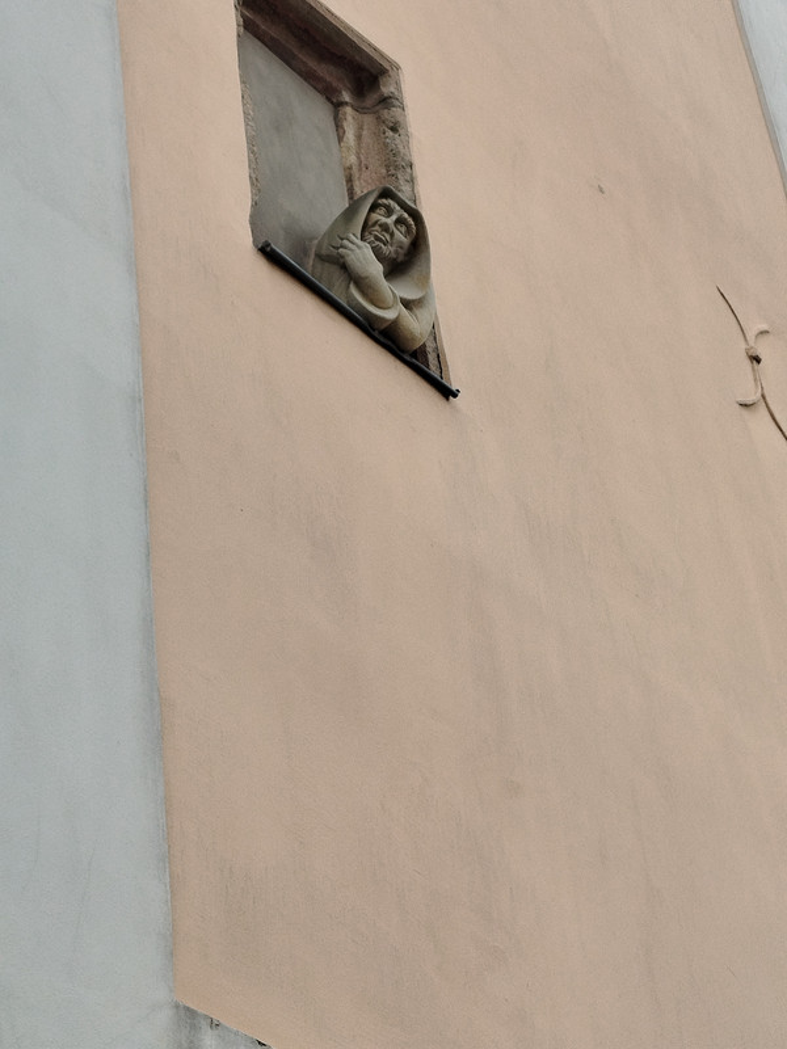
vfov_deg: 61.7
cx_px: 394
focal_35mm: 29
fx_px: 879
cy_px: 524
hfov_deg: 48.2
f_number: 1.7
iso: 50
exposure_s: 1/201
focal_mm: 5.31
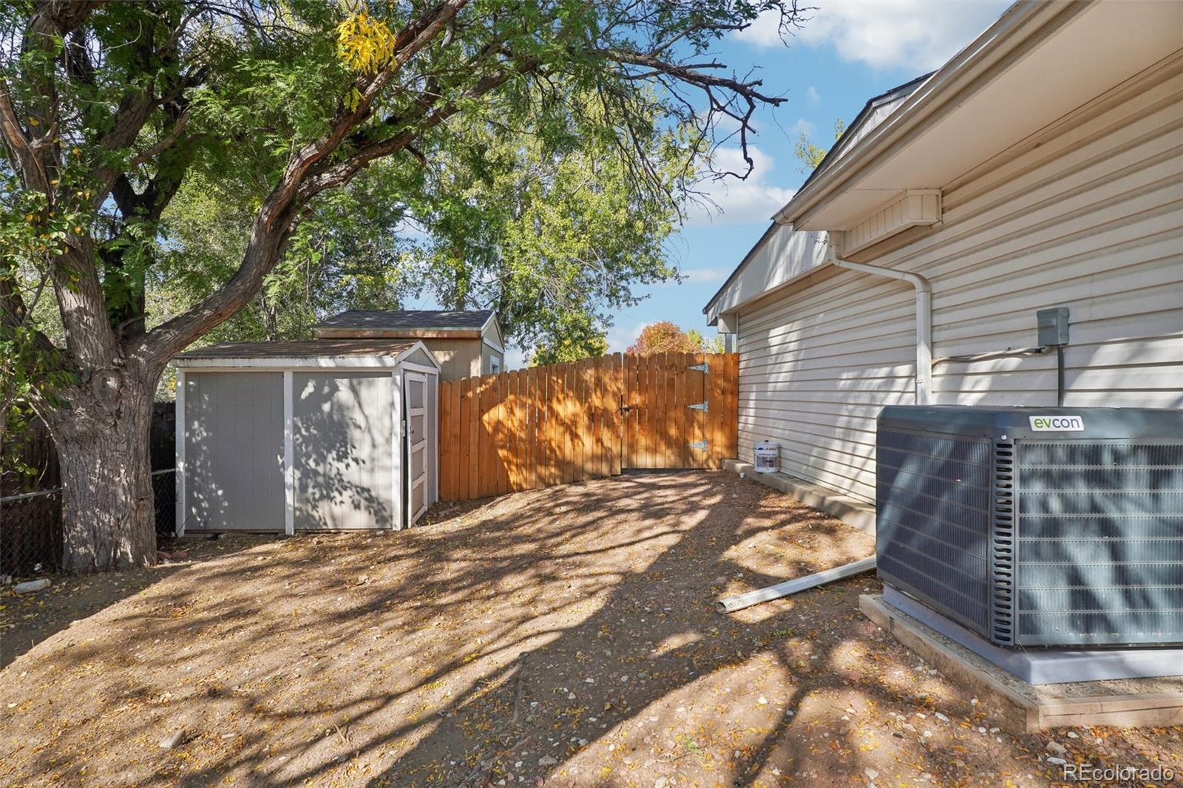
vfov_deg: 72.0
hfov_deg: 95.0
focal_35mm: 16
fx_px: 542
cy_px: 394
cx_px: 592
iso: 100
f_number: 8
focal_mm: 11
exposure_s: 1/200
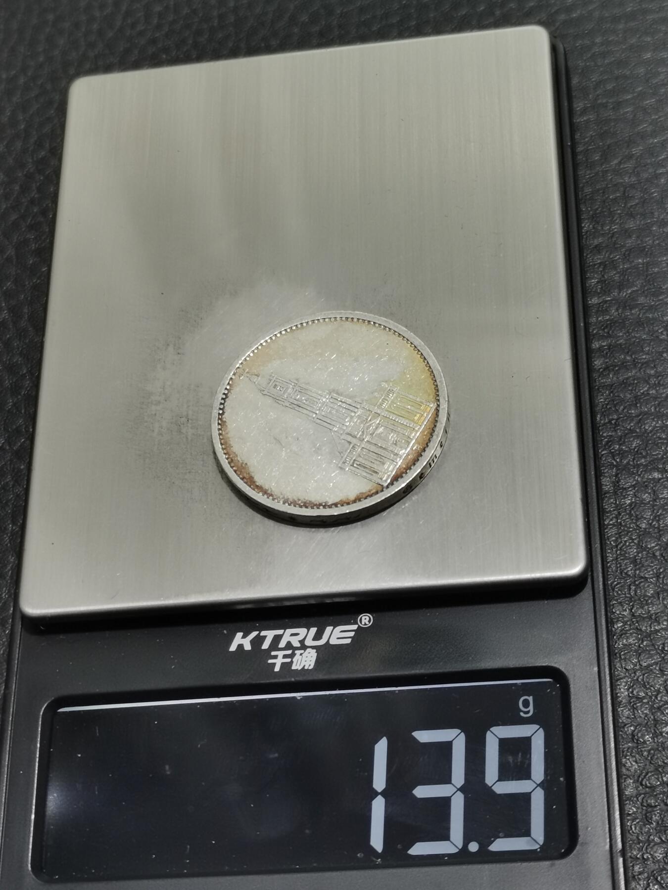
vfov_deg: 27.4
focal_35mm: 71
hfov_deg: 20.7
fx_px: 1827
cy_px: 445
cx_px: 334
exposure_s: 1/100
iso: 80
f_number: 1.8
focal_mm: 5.58
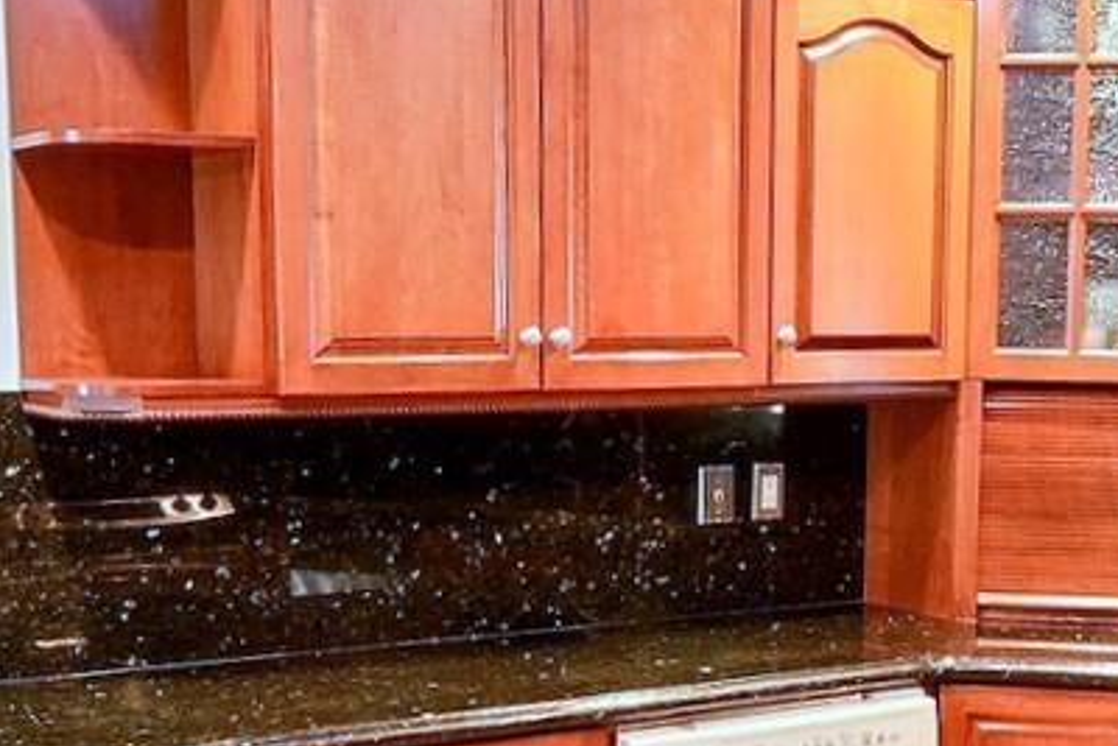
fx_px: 1864
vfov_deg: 22.3
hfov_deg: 33.2
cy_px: 608
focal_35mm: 60
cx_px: 710
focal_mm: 10
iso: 400
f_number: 9
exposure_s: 1/2
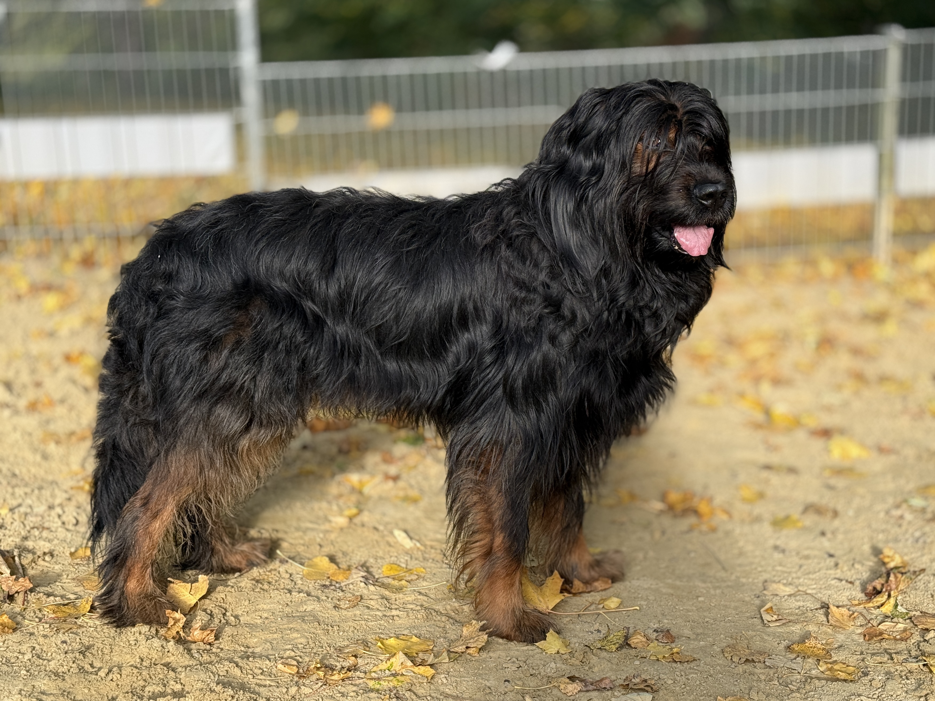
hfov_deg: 39.7
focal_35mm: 48
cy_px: 350
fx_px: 1296
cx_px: 468
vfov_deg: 30.3
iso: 64
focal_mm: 6.76
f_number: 1.78
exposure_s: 1/712
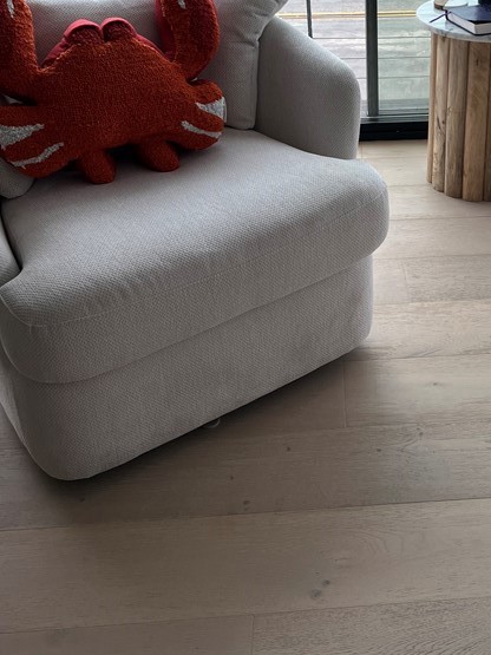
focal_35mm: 48
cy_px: 106
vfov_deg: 37.8
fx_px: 908
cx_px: 378
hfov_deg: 29.7
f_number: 1.5
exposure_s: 1/1280
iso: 50
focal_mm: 5.7
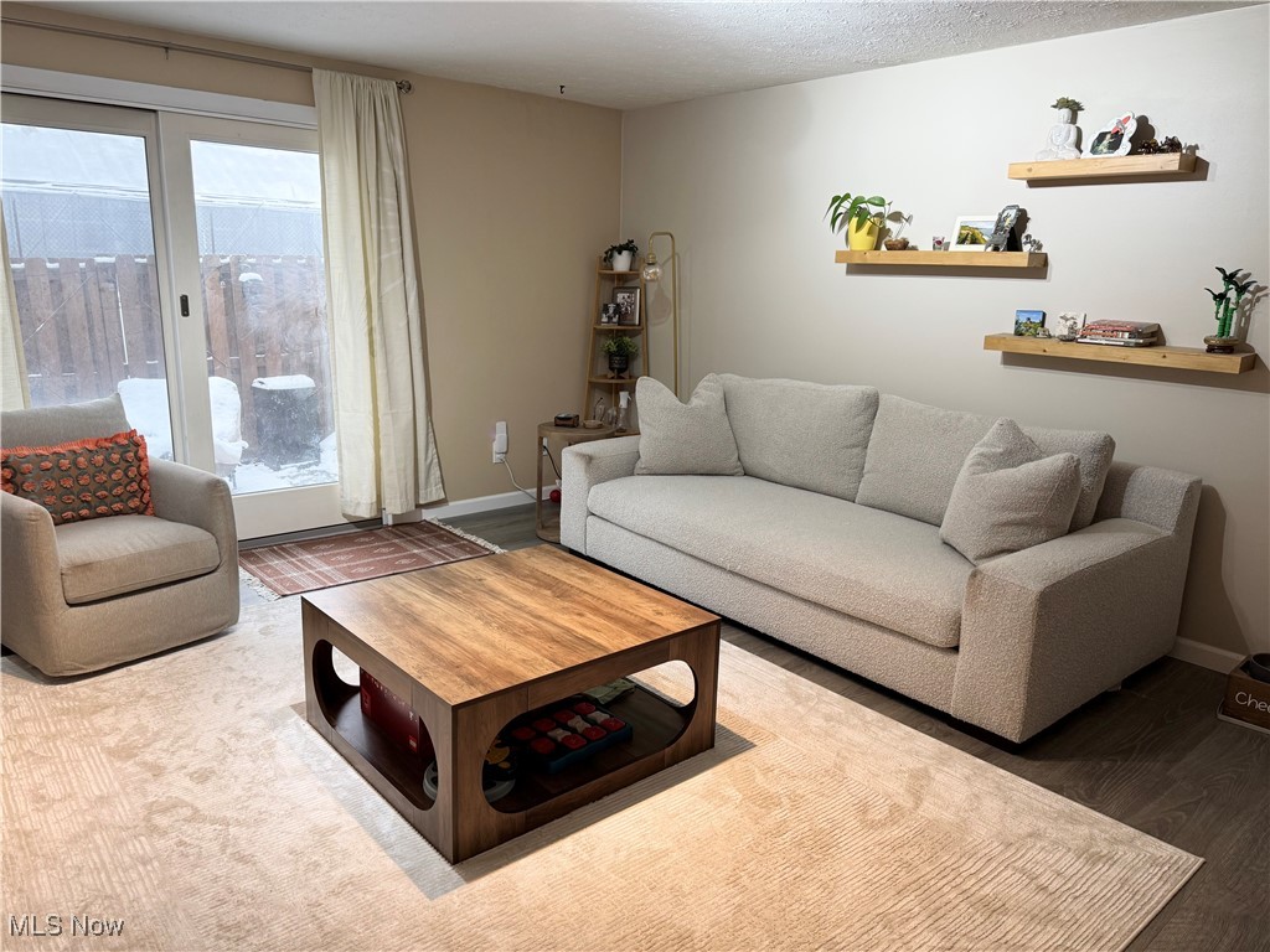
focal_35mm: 24
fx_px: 881
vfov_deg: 56.8
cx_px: 635
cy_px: 476
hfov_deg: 71.6
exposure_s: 1/60
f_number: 1.78
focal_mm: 6.76
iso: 125
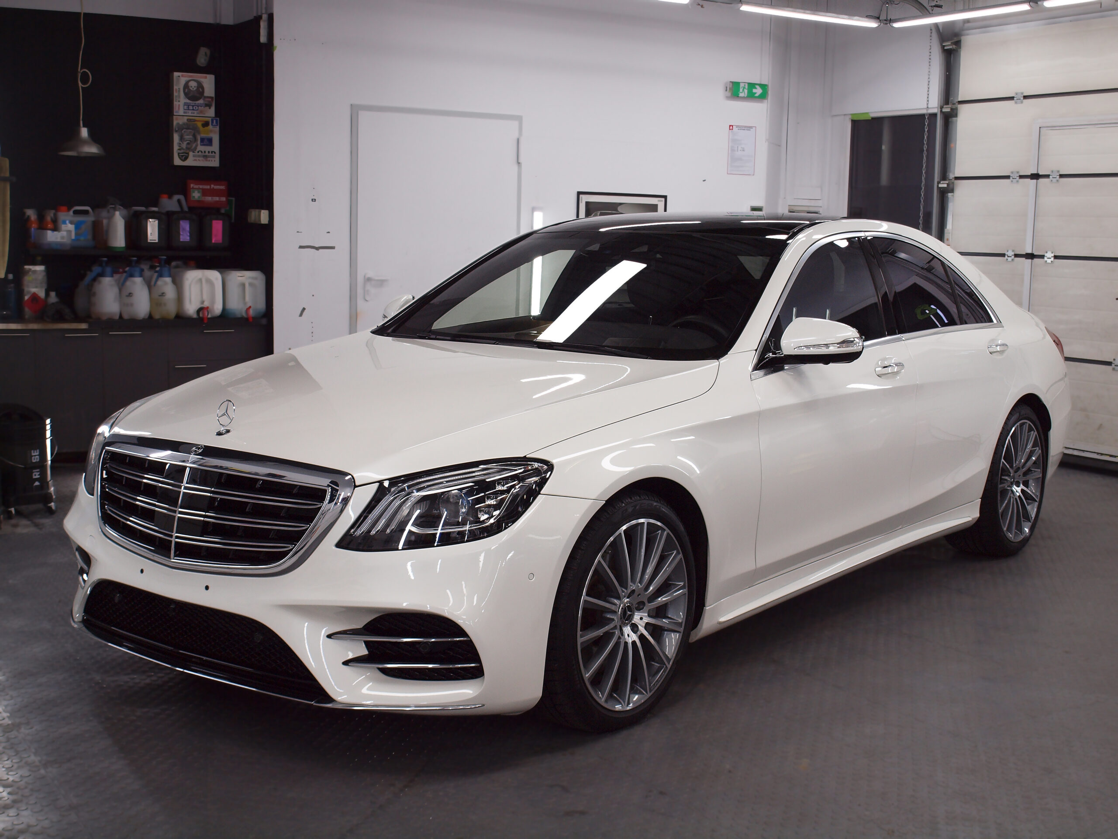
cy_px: 420
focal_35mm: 42
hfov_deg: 44.8
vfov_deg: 34.3
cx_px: 559
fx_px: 1356
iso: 250
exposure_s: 1/60
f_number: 4.4
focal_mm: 21
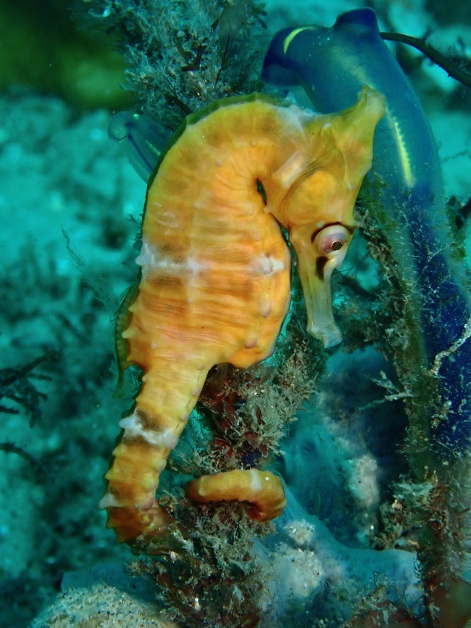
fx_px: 1813
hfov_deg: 14.8
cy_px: 314
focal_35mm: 100
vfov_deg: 19.6
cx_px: 236
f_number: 6.3
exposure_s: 1/200
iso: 320
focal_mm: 18
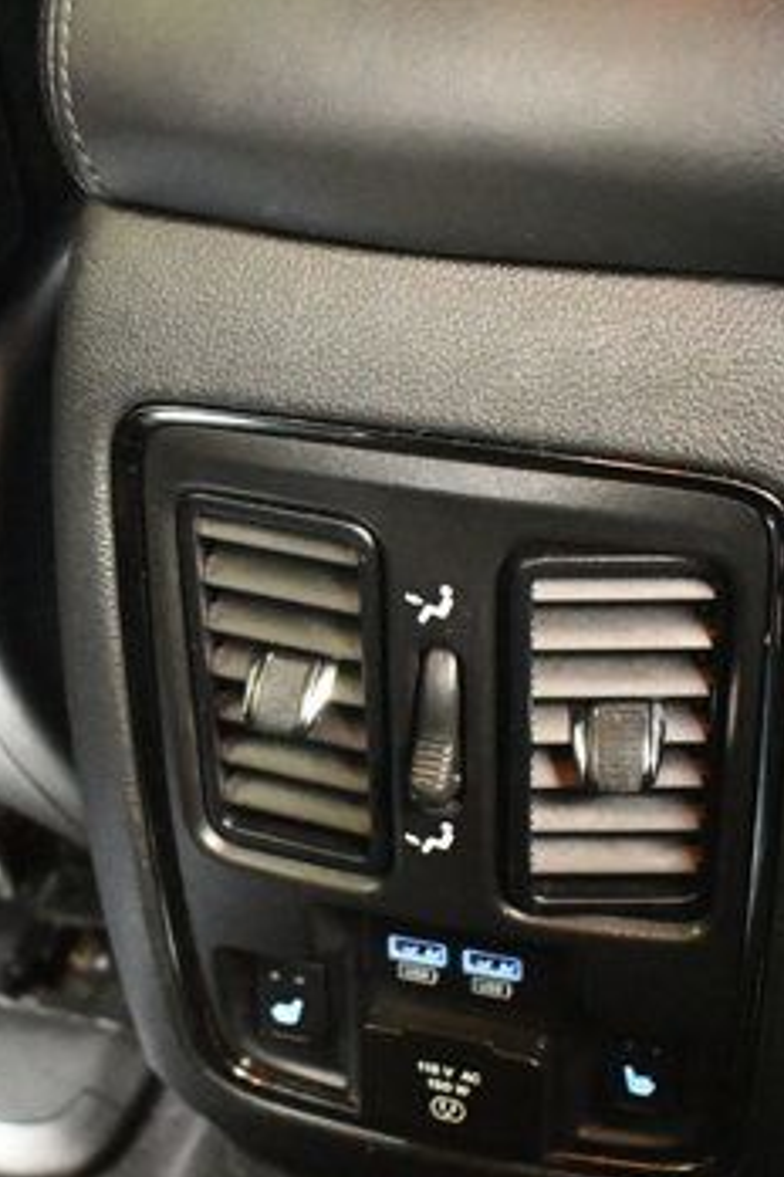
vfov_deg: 29.6
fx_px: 2221
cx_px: 412
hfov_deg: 20.0
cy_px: 712
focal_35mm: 68
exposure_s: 1/30
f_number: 4
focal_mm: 25
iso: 12800
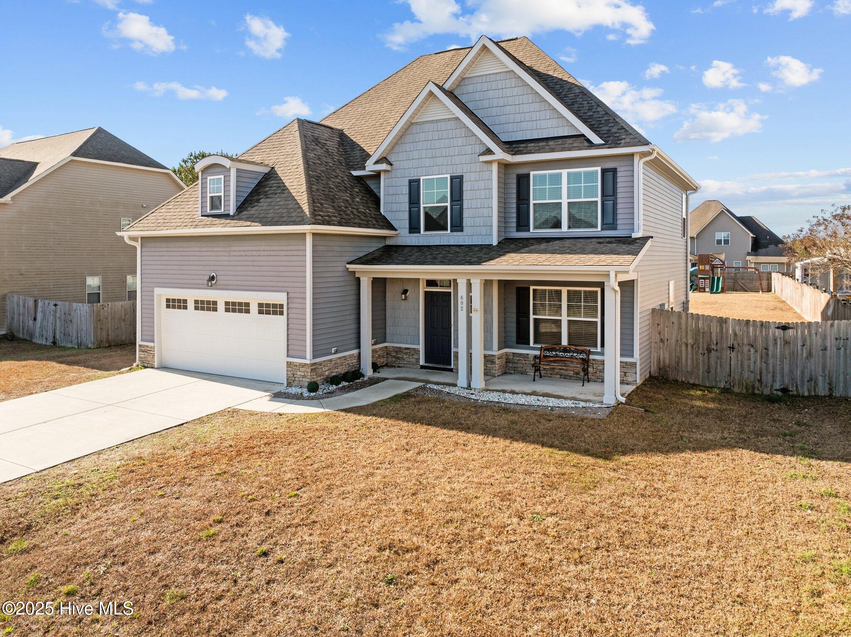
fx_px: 590
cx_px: 426
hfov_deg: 71.6
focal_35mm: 24
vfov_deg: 56.8
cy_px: 318
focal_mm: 12.29
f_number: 2.8
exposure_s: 1/320
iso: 210
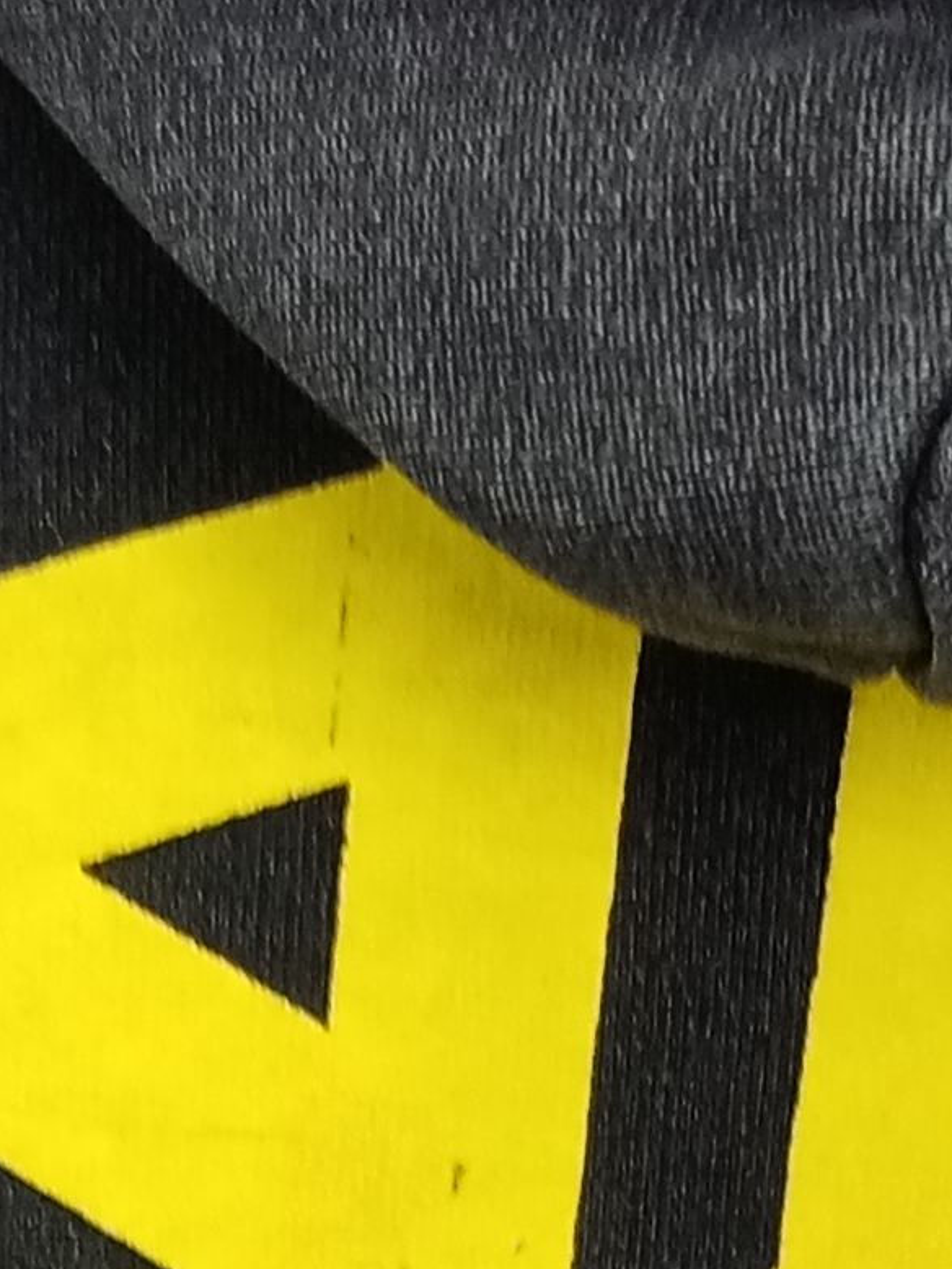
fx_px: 5094
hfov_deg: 10.7
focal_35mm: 139
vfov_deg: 13.4
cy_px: 1926
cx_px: 507
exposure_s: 1/40
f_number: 1.8
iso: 115
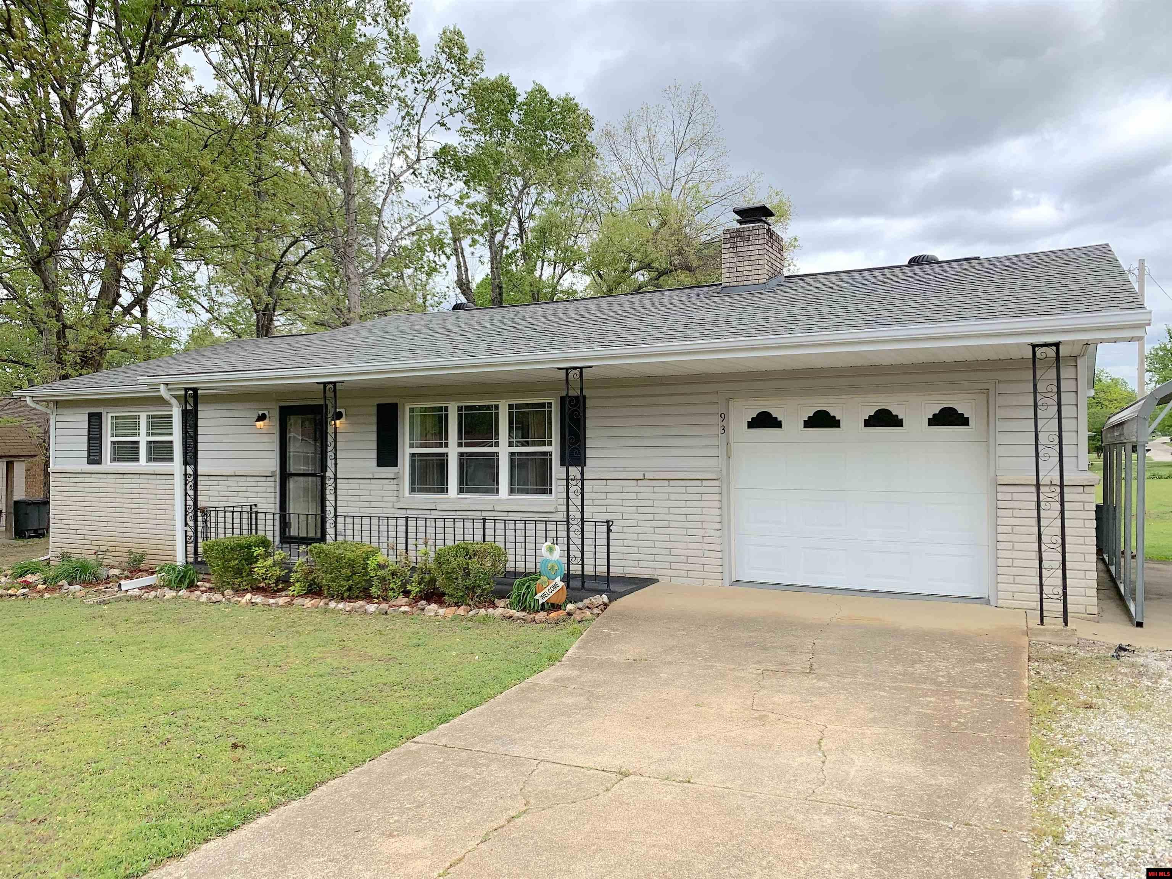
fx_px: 880
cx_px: 586
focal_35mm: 26
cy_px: 440
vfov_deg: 53.1
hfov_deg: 67.3
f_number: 1.8
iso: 25
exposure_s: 1/1350
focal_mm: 4.25
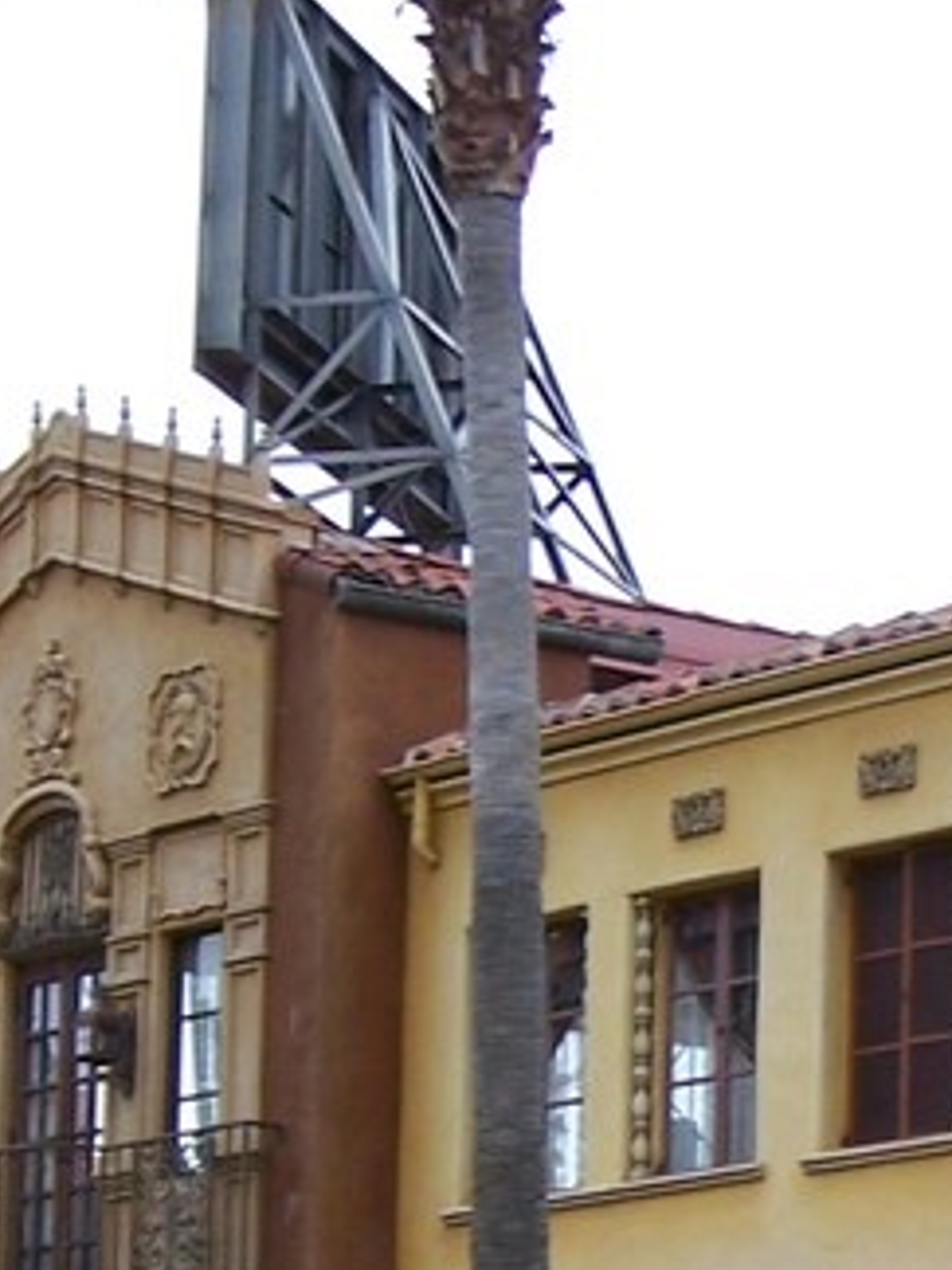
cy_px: 1201
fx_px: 5500
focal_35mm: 150
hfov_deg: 9.8
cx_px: 917
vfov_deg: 13.0
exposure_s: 1/250
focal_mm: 6.3
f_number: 2.8
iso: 80
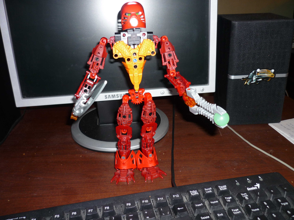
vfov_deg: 42.9
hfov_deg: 55.4
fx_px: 280
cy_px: 110
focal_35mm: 33
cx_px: 147
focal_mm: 5.5
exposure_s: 1/30
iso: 100
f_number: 2.8
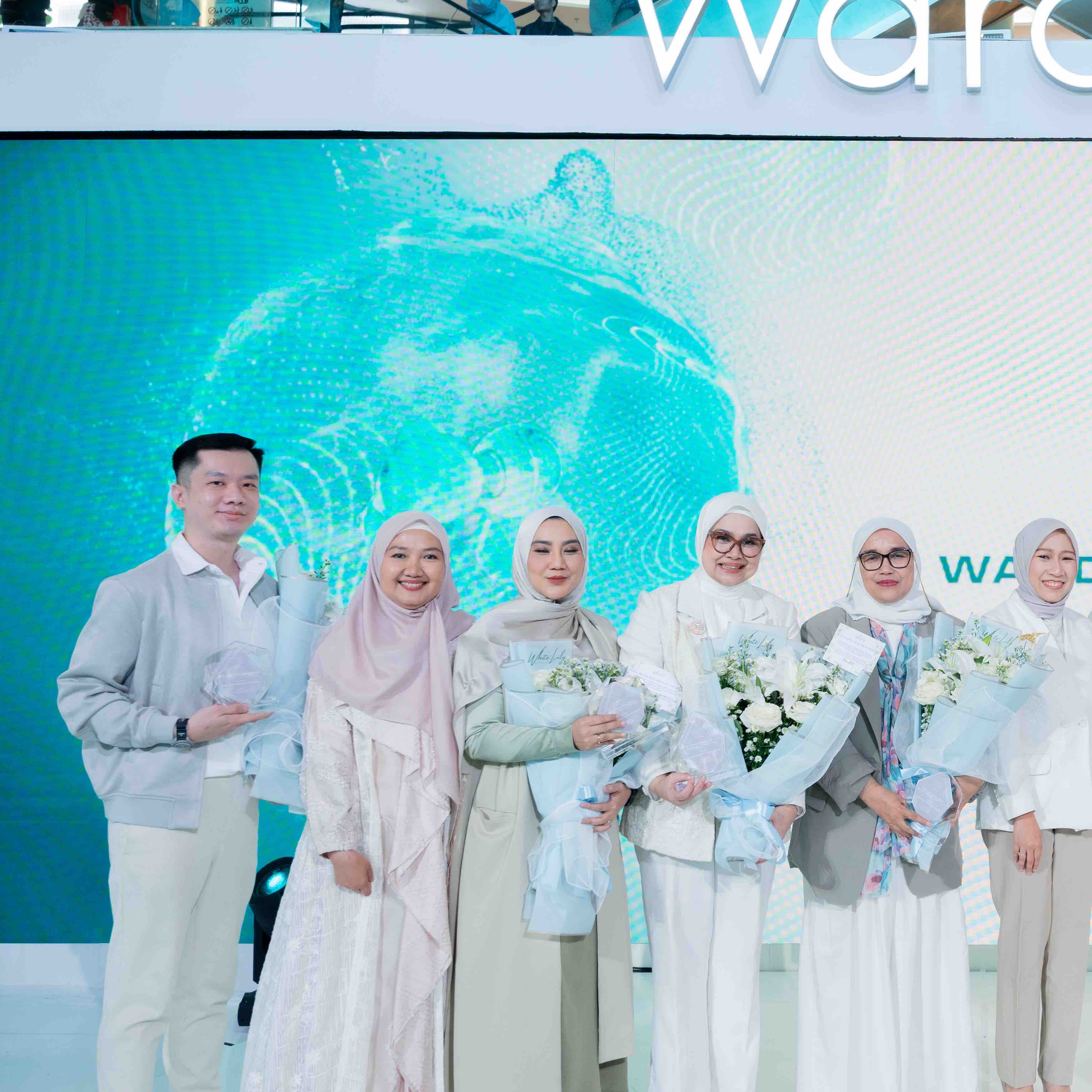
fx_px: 1654
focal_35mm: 46
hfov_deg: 34.3
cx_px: 1010
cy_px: 618
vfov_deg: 36.5
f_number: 4
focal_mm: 27.2
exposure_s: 1/160
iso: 800
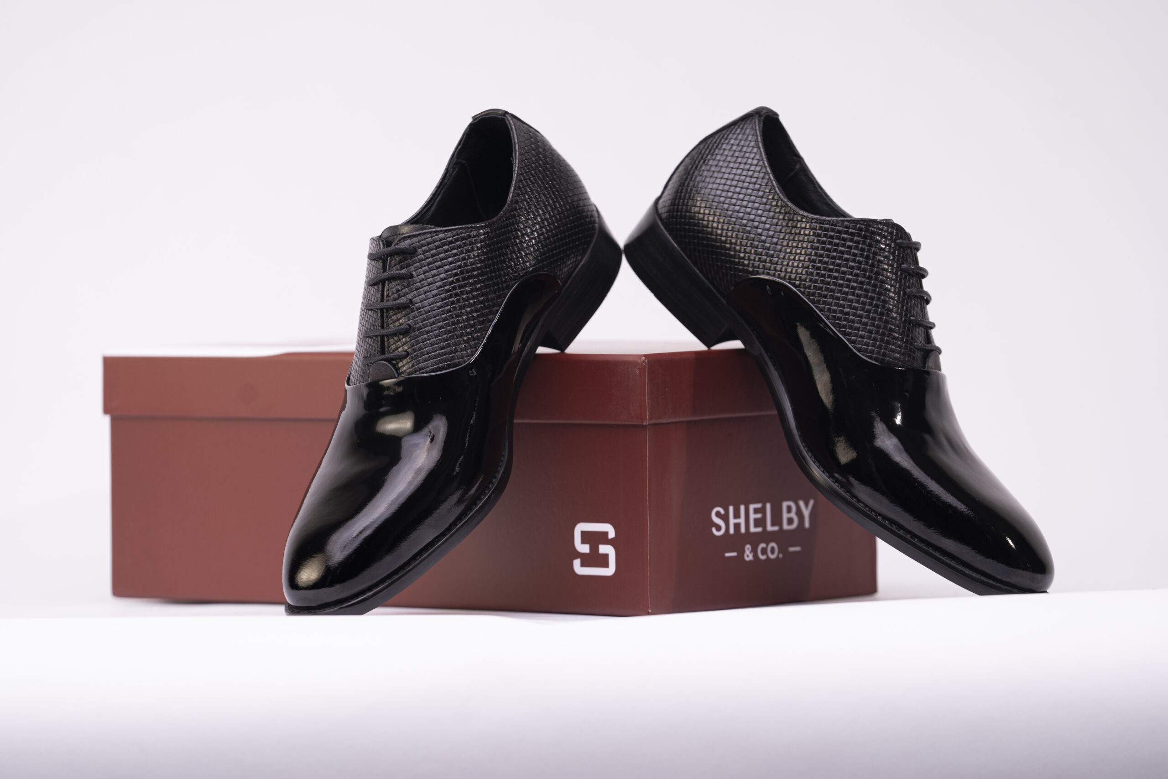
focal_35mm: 198
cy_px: 390
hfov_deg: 10.4
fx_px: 6424
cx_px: 584
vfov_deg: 6.9
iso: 100
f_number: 5
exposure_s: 1/100
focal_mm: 198
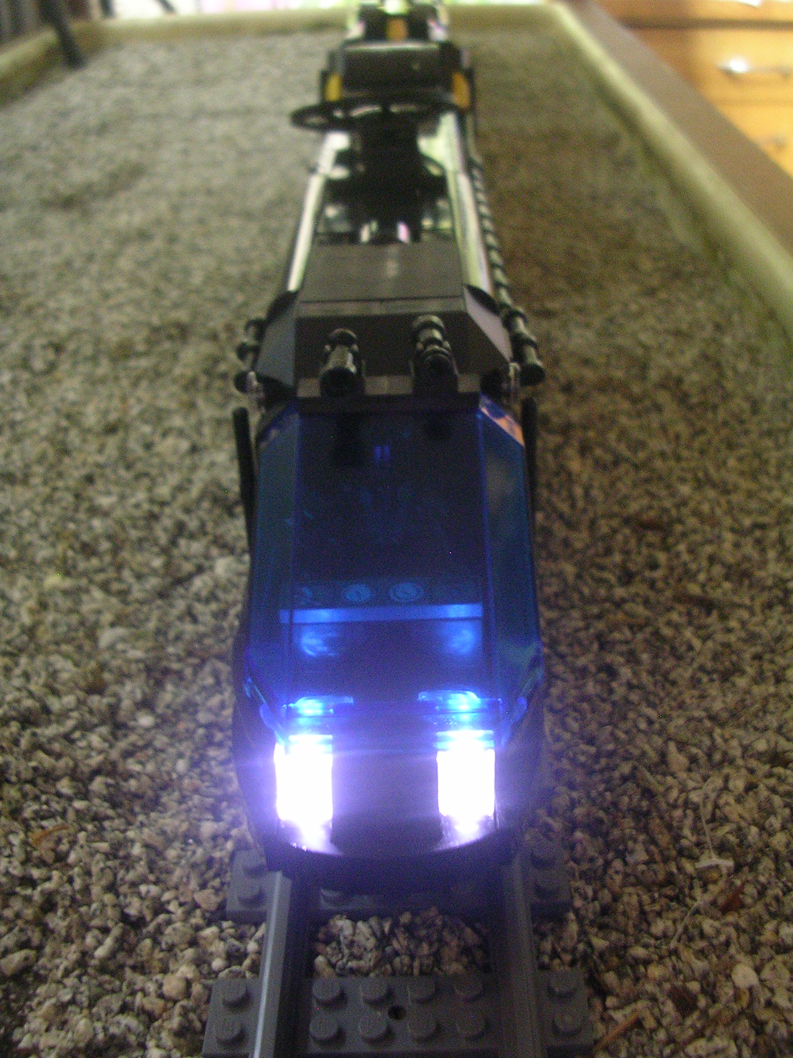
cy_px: 529
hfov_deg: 37.7
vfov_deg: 49.0
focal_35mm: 38
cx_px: 396
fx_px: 1161
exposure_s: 1/2.6
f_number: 2.8
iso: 161
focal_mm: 5.8
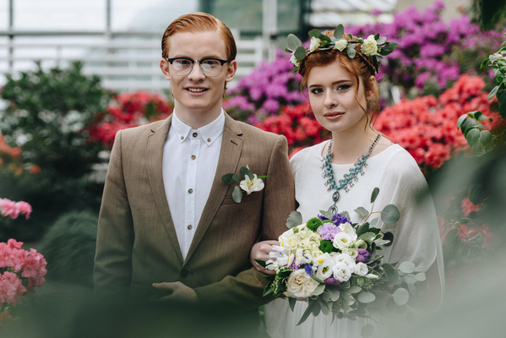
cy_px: 169
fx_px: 1336
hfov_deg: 21.4
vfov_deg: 14.4
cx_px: 253
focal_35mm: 95
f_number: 4
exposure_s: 1/250
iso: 500
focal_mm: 95
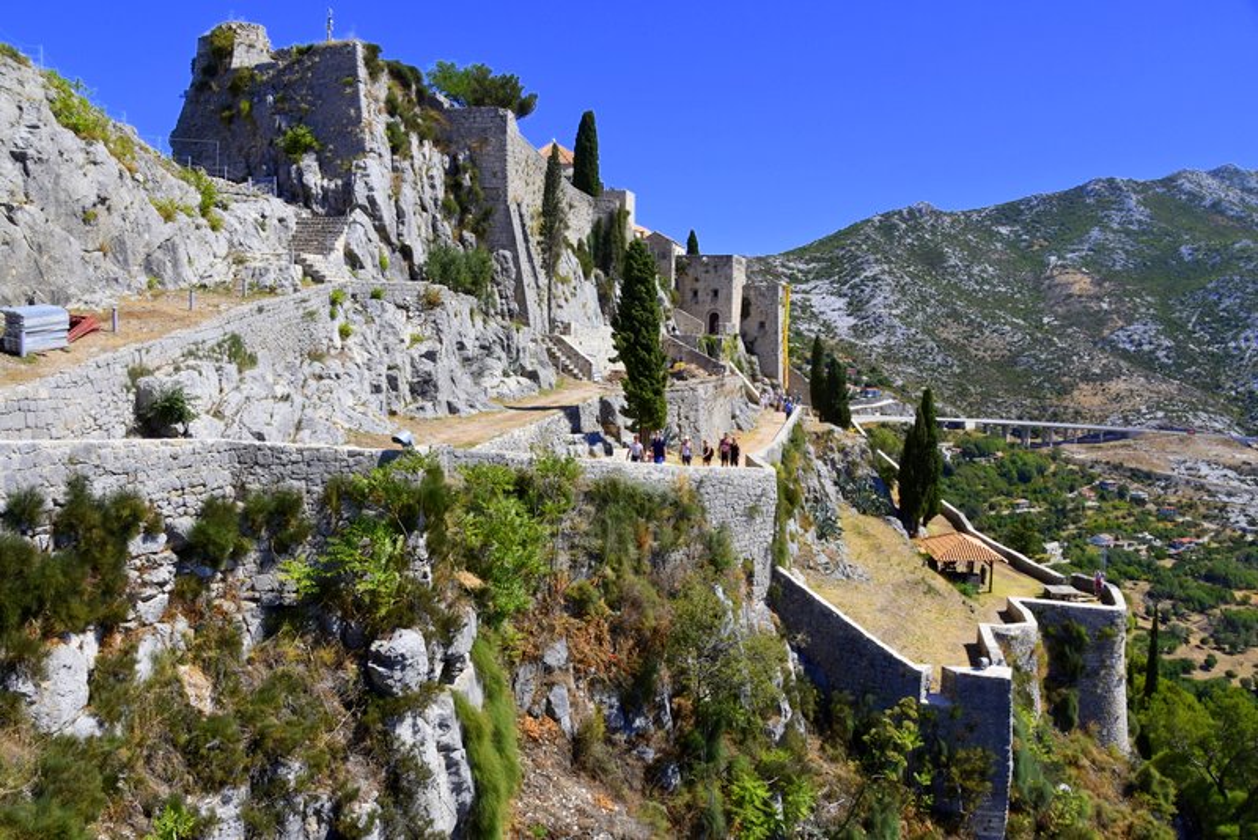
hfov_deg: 67.4
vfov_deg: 48.0
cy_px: 420
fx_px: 944
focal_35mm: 27
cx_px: 629
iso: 250
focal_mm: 18
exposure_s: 1/500
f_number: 8
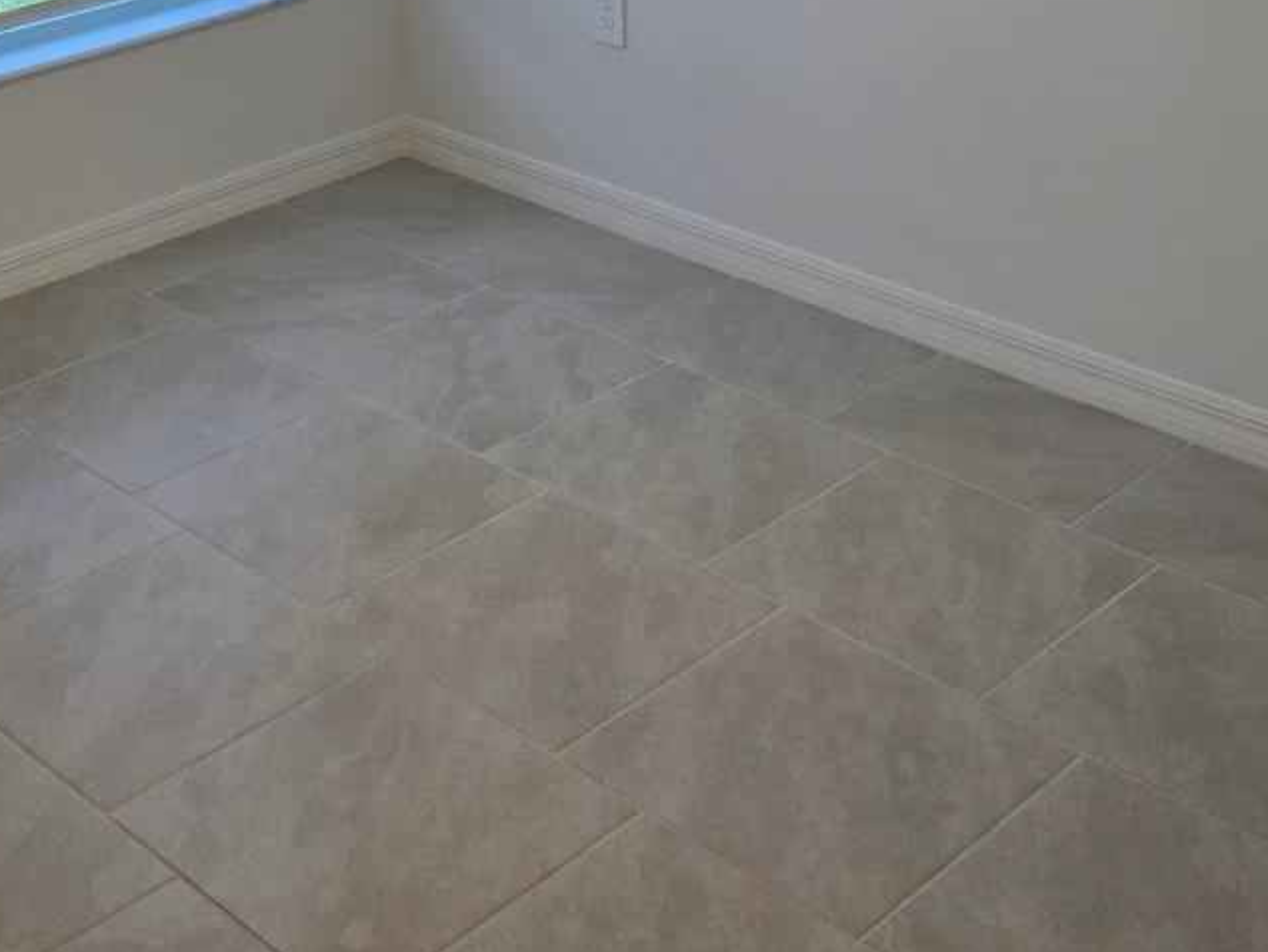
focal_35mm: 58
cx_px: 420
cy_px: -176
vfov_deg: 23.2
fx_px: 2125
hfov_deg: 32.9
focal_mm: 6.3
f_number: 1.7
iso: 64
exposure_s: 1/120
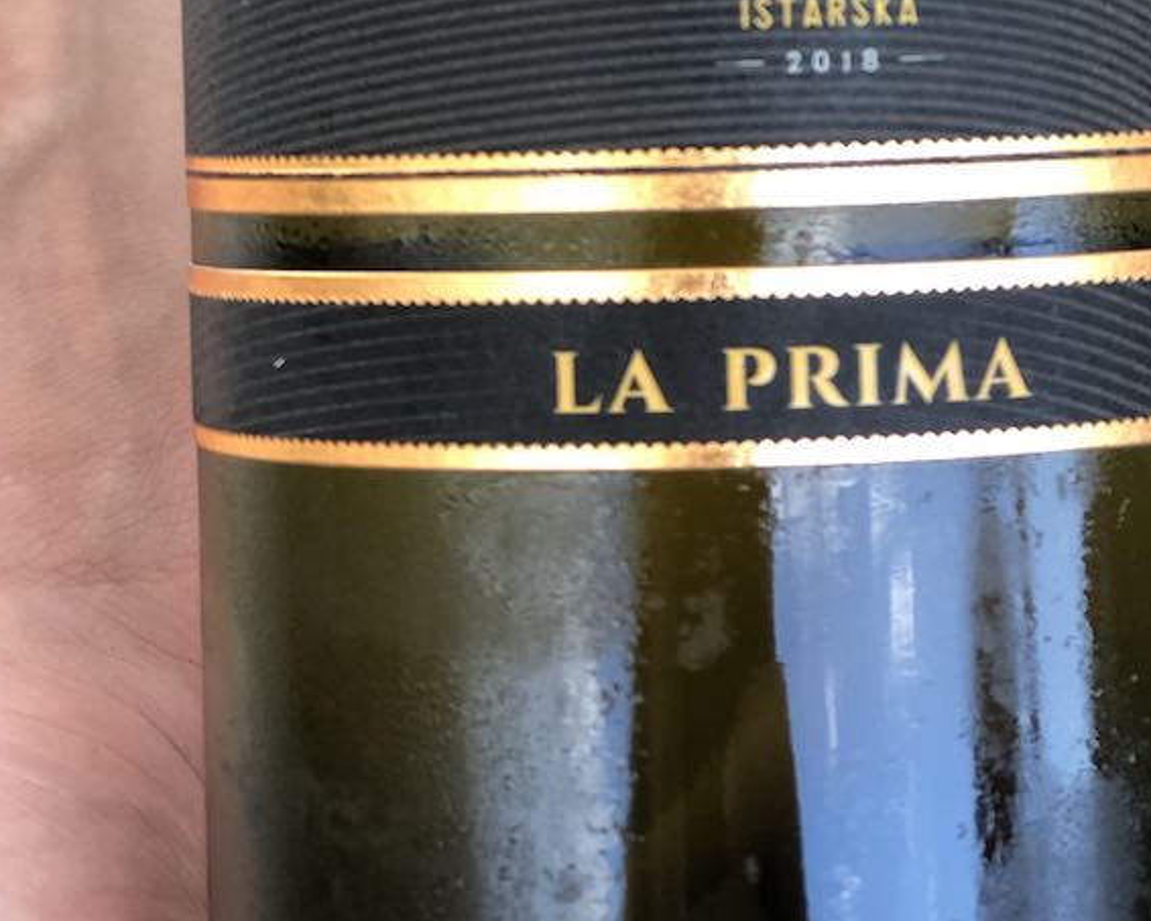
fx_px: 4020
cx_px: 860
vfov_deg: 12.7
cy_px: -199
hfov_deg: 16.2
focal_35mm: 118
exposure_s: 1/40
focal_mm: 6.6
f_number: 2.8
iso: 25
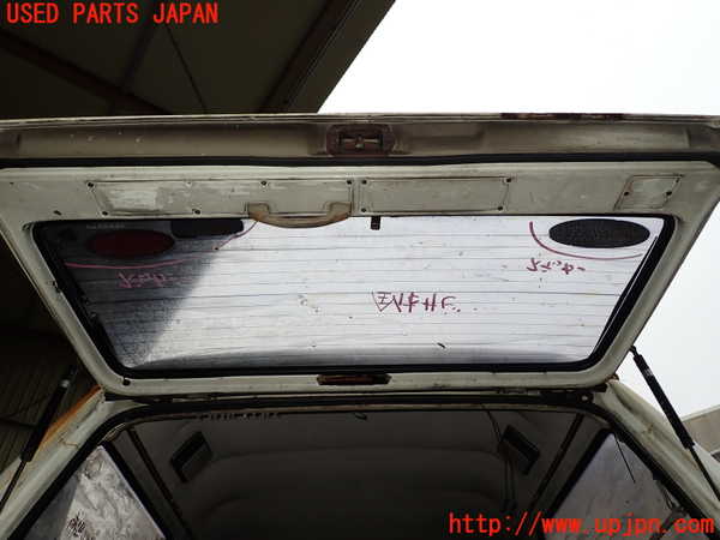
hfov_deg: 69.4
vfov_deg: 54.9
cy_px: 270
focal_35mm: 25
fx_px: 520
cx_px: 360
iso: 100
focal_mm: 4.5
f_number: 2.8
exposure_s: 1/125
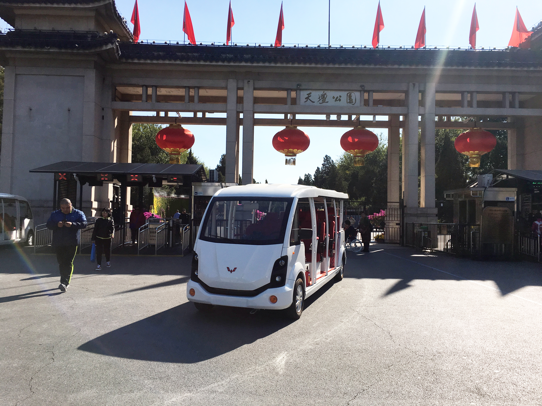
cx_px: 271
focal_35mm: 29
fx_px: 454
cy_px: 203
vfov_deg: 48.2
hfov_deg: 61.7
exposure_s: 1/2198
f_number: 2.2
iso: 25
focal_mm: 4.15
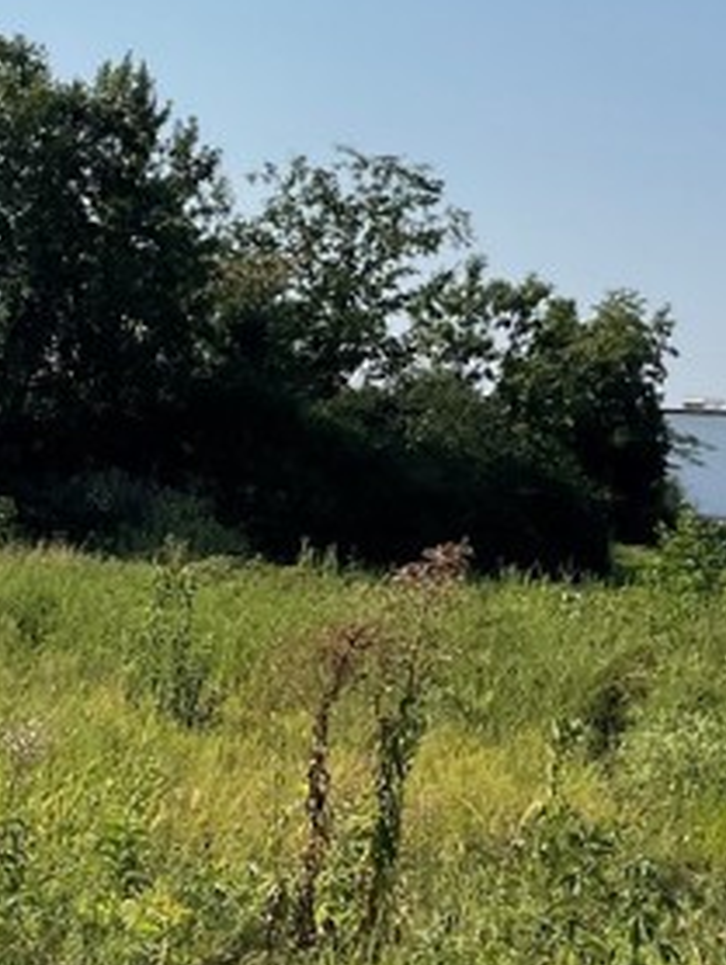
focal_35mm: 80
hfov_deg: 18.5
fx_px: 2234
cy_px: 597
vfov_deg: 24.3
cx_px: 365
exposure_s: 1/2959
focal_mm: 3
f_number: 1.8
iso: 16
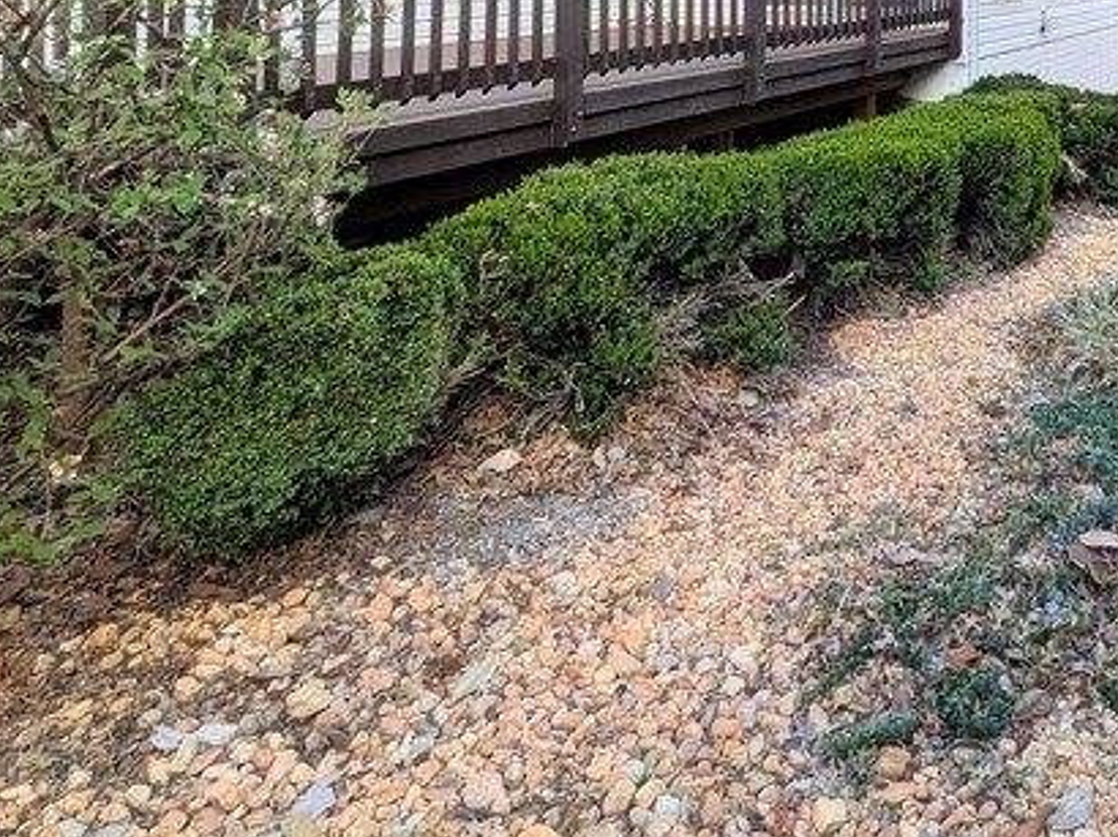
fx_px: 1130
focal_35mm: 35
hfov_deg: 47.1
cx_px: 1017
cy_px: -104
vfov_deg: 34.5
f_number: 2.2
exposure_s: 1/1250
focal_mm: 1.85
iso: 54
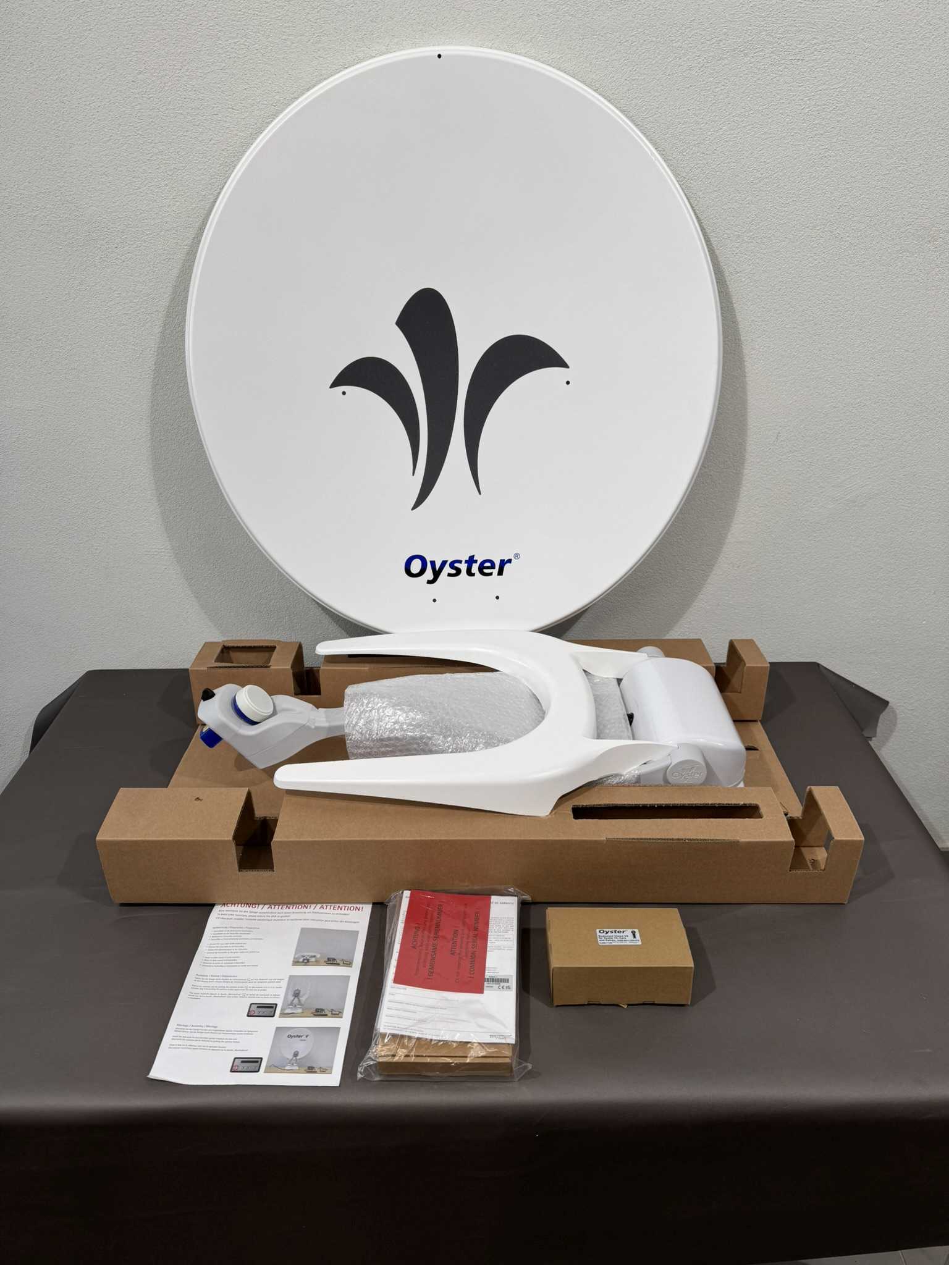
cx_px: 474
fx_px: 877
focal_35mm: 24
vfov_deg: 71.6
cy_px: 632
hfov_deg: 56.8
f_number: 1.78
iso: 80
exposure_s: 1/305
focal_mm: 6.76
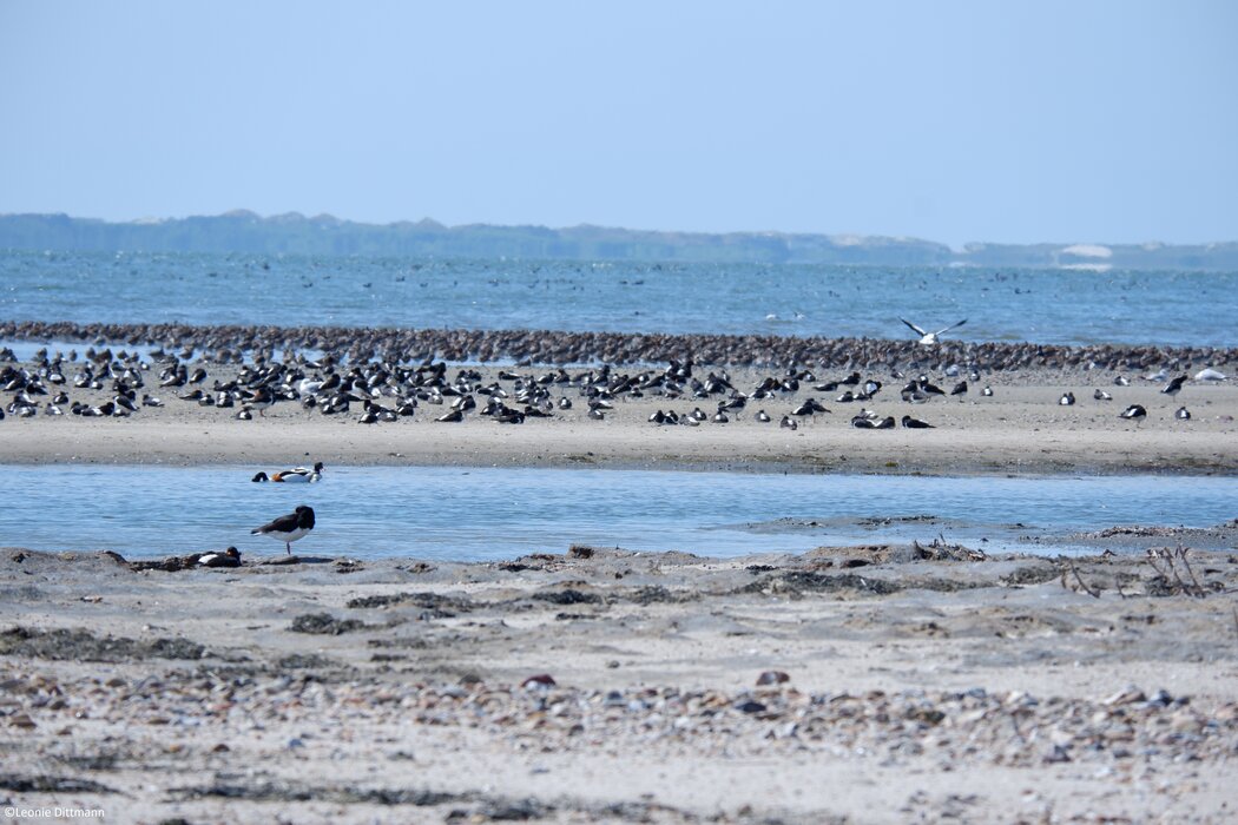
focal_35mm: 345
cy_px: 412
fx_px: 11863
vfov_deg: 4.0
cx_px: 619
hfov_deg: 6.0
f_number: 9
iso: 200
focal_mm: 230
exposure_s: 1/400
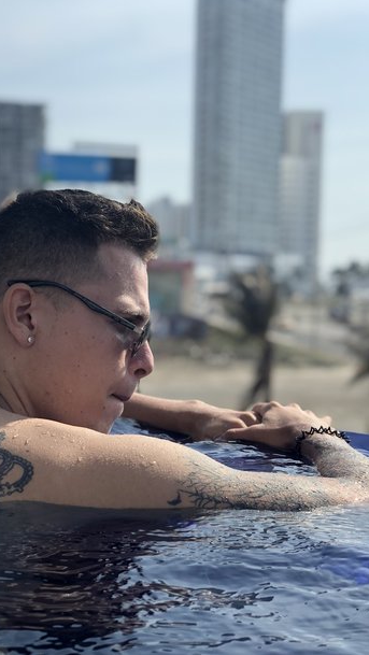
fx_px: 991
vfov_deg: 36.6
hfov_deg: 21.1
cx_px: 190
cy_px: 328
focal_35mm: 57
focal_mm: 6
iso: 16
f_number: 2.4
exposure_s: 1/762
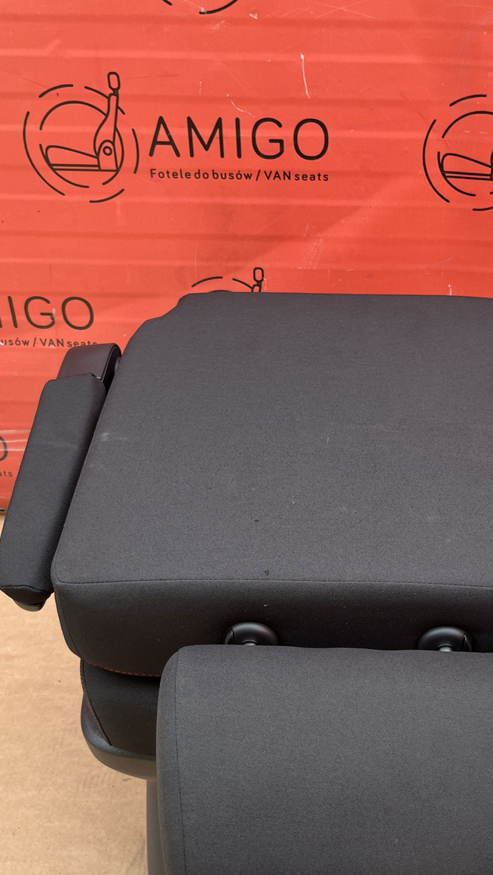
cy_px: 524
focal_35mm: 39
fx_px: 906
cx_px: 345
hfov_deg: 30.1
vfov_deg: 51.3
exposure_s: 1/190
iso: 40
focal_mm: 5.1
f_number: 1.6
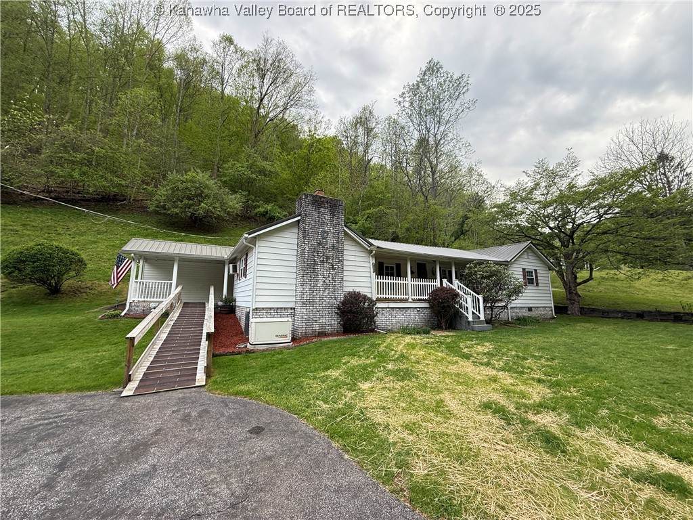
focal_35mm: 14
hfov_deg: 102.1
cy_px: 260
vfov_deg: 85.7
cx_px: 346
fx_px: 280
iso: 64
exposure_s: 1/140
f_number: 2.2
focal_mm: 2.22
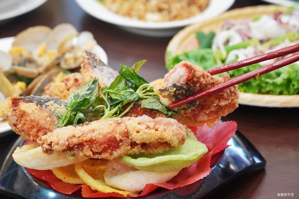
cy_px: 100
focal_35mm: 99
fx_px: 822
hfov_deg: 20.6
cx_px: 150
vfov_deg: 13.8
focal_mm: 66
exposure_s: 1/50
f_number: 5.6
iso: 1000
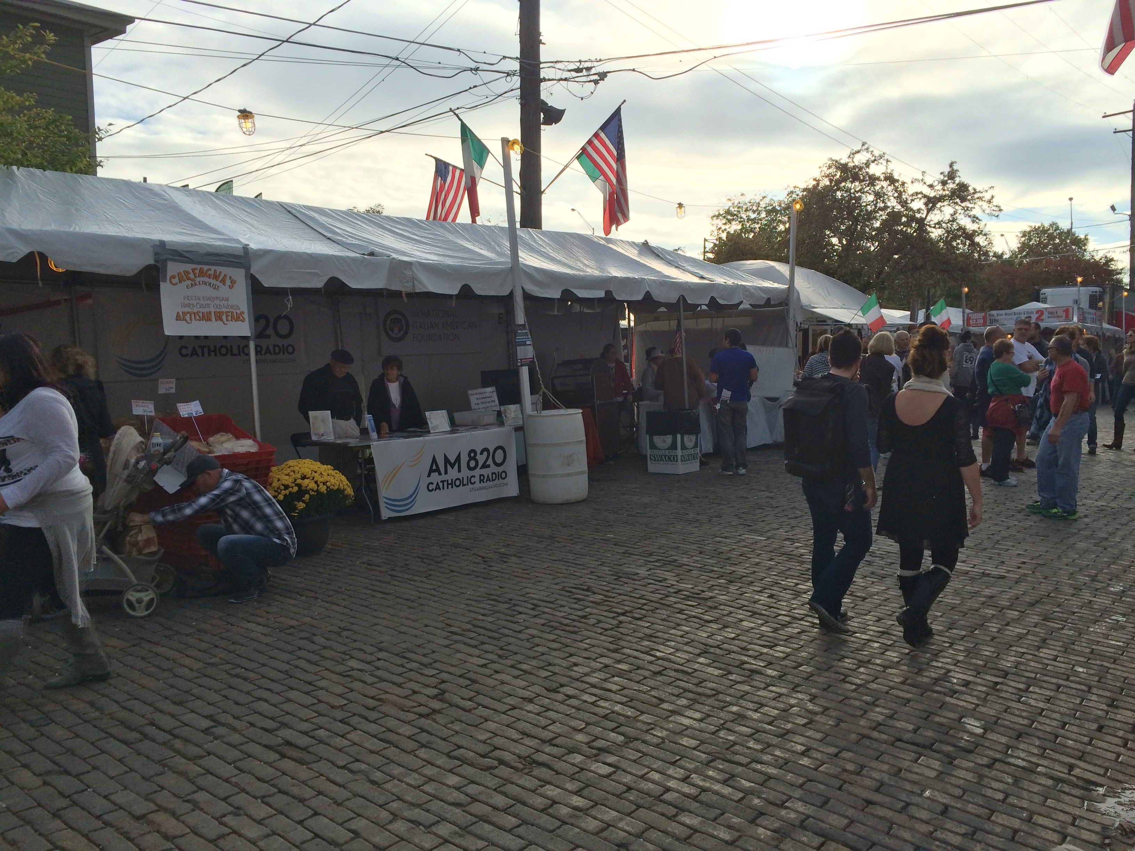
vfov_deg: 48.2
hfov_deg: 61.7
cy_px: 426
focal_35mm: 29
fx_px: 951
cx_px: 568
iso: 32
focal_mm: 4.15
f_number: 2.2
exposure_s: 1/3165
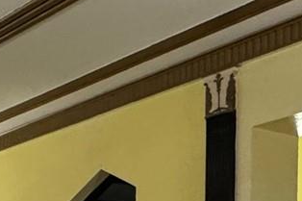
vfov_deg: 12.9
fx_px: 796
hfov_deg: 19.1
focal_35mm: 95
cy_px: 369
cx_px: -138
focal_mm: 2.22
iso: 640
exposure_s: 1/60
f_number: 2.2
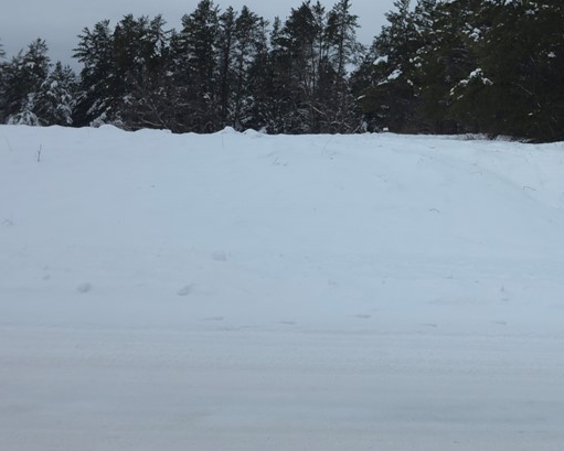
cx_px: 522
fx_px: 751
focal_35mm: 45
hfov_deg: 38.0
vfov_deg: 32.5
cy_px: 85
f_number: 1.7
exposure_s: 1/2800
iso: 125
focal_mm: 6.3
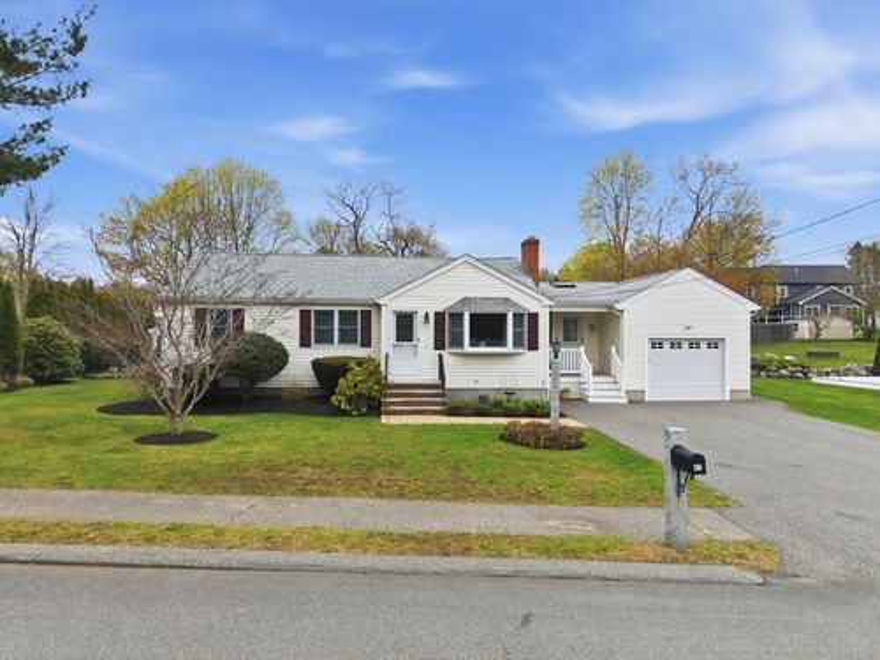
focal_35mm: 24
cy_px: 330
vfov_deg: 56.8
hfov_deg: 71.6
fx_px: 610
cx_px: 440
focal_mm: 8.7
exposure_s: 1/800
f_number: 1.8
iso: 100
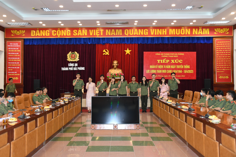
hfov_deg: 47.9
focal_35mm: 40
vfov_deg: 33.0
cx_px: 118
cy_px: 78
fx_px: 265
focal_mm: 27
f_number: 5
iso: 2500
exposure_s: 1/200
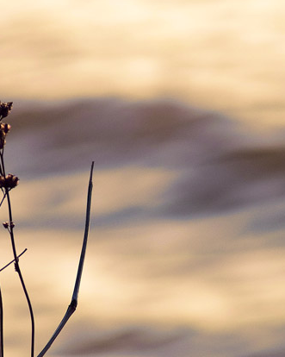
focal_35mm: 571
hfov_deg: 2.7
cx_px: 109
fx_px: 6023
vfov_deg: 3.4
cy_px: 193
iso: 250
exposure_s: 1/500
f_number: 8
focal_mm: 210
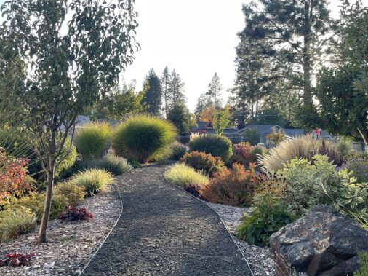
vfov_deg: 39.5
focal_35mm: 36
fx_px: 383
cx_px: 222
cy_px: 113
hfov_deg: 51.0
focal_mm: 4.2
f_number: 1.6
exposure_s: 1/284
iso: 32
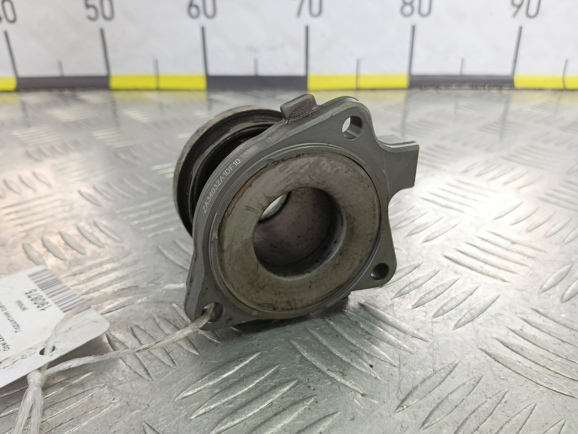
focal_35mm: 27
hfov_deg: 65.3
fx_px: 451
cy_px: 217
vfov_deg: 51.4
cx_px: 289
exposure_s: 1/50
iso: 124
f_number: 1.6
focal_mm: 4.11
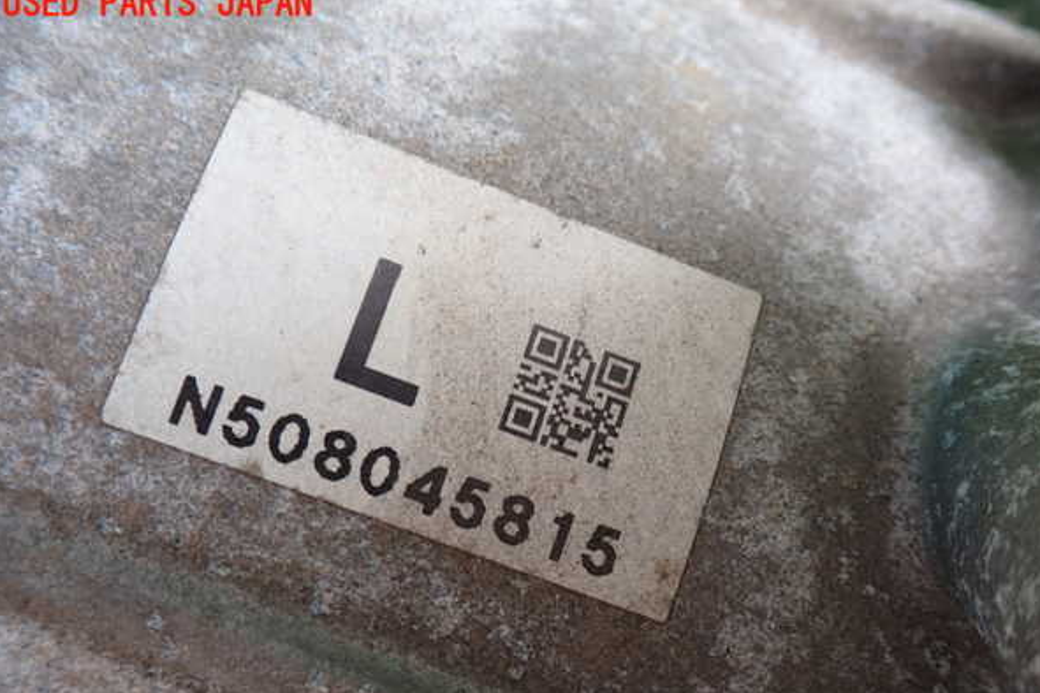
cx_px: 521
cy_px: 378
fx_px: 1098
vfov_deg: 35.0
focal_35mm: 38
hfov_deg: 50.7
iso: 200
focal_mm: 6.37
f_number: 2.5
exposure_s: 1/40
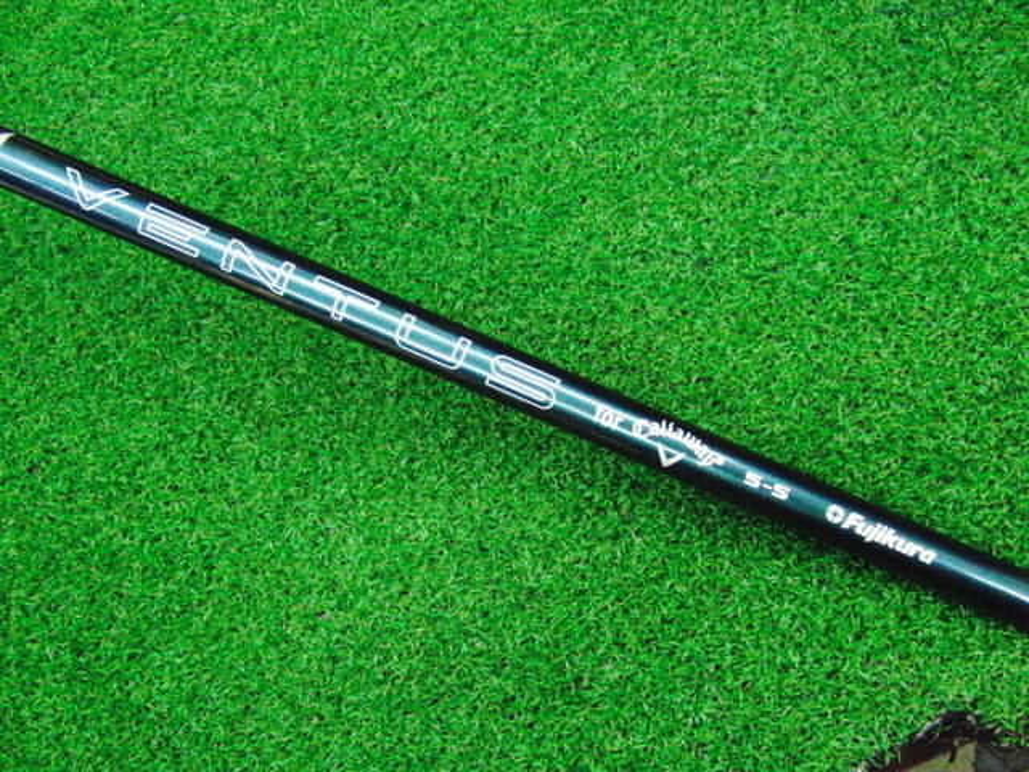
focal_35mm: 37
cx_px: 514
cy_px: 386
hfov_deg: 50.1
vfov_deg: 38.7
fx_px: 1100
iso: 3200
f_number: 3.6
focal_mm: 6.42
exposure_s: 1/200
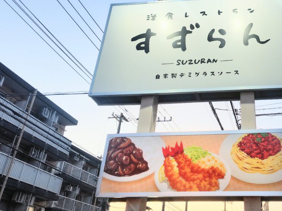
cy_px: 61
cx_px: 212
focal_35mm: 39
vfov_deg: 36.2
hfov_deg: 46.1
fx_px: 318
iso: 212
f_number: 1.9
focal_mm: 5.6
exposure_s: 1/100
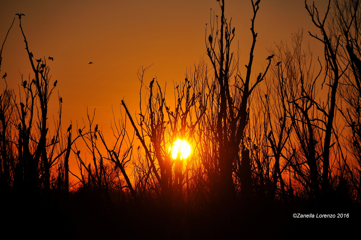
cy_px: 120
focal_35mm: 202
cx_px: 180
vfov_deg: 6.8
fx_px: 2028
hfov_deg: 10.2
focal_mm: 135
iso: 200
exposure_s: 1/8000
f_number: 8
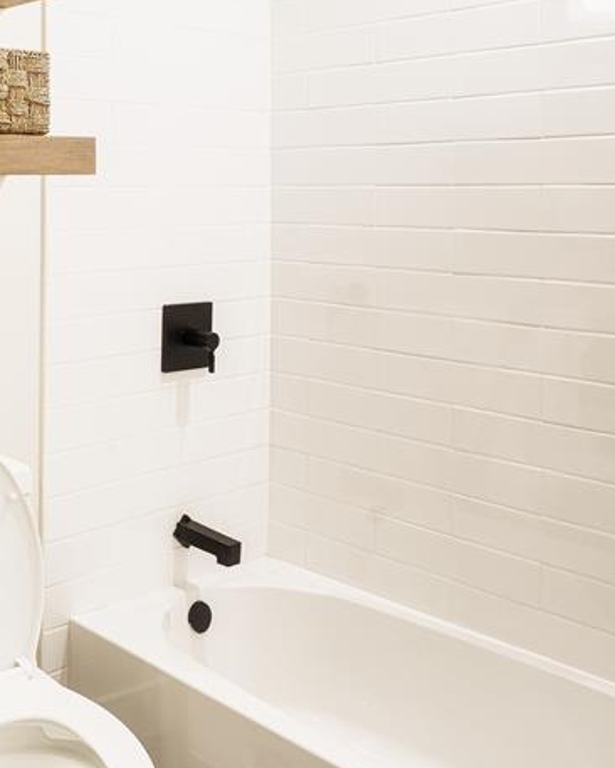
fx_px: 955
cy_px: 272
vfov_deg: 43.3
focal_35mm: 42
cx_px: -13
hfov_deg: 32.5
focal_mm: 20
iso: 320
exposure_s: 1/5
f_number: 8
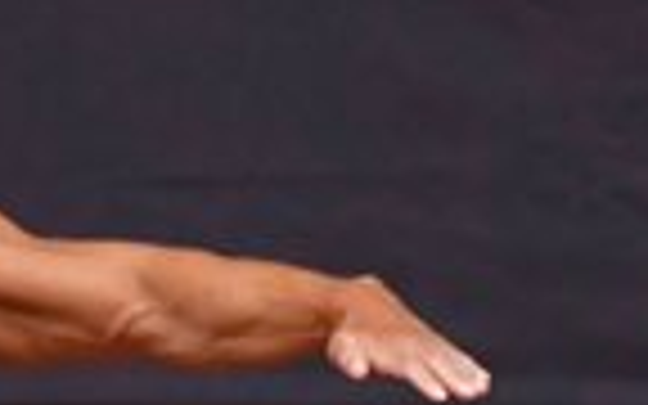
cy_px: 850
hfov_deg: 1.3
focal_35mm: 1561
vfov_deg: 0.8
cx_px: -430
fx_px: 27567
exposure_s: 1/400
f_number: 5.6
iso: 4000
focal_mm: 190
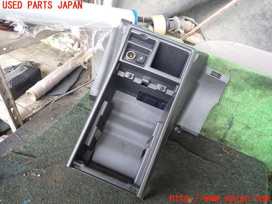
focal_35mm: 25
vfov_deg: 54.9
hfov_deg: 69.4
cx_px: 136
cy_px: 102
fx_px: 196
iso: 200
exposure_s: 1/60
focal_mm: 4.5
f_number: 2
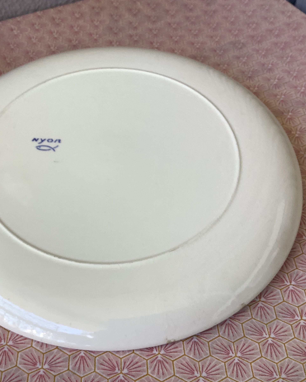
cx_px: 99
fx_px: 464
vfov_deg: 44.8
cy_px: 190
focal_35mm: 41
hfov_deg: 36.1
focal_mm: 3.3
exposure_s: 1/100
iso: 40
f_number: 2.4
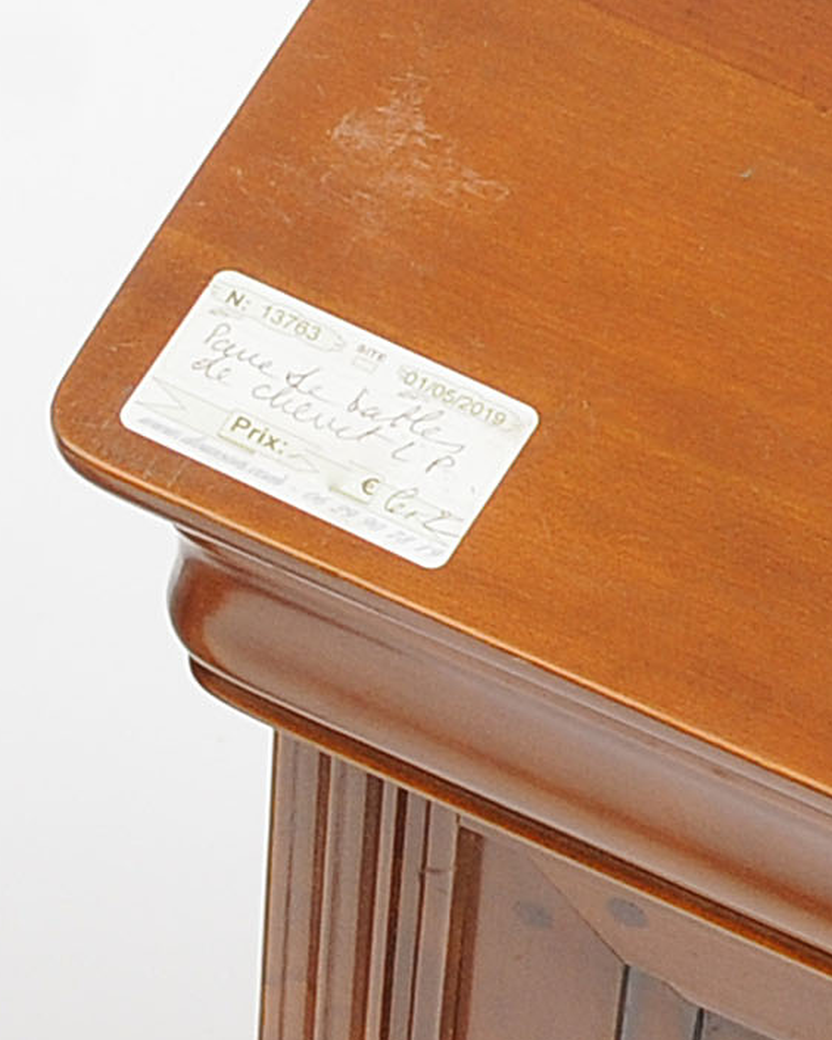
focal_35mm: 205
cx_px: -69
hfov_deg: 7.5
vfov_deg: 9.4
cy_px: 1061
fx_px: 6309
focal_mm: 24
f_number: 7.1
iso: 250
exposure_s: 1/250
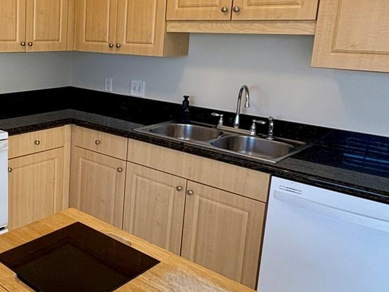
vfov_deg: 36.7
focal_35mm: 39
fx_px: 438
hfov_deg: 43.2
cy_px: 113
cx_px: 29
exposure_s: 1/120
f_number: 2.2
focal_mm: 2.22
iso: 200
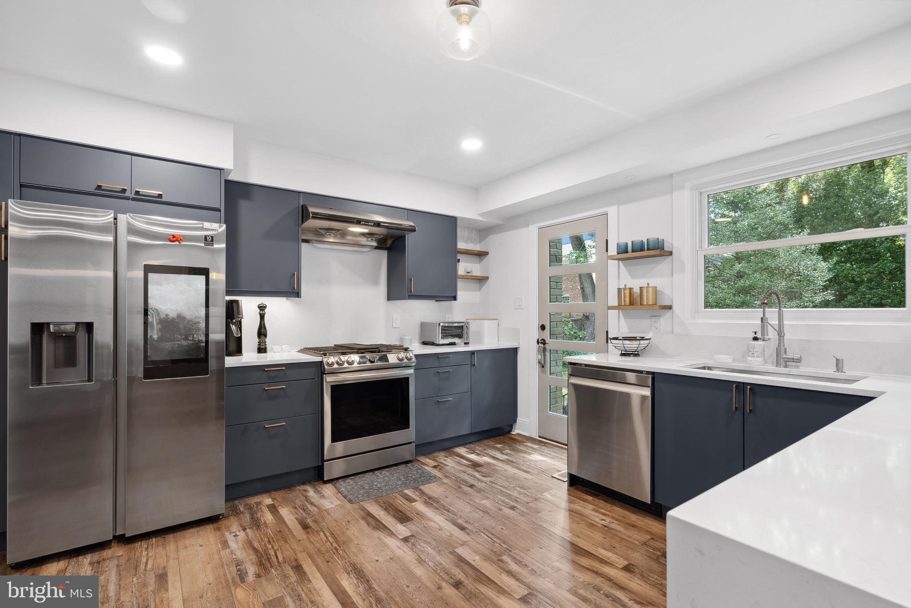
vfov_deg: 73.8
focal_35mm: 16
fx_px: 405
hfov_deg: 96.7
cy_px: 304
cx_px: 456
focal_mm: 16
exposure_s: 1/6
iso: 320
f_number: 8
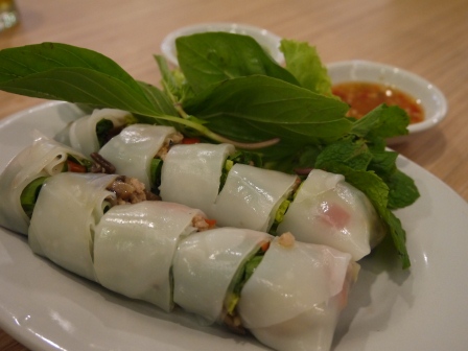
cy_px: 176
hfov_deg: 49.0
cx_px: 234
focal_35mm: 38
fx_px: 514
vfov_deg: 37.7
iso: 800
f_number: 4.3
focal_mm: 19
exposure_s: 1/60
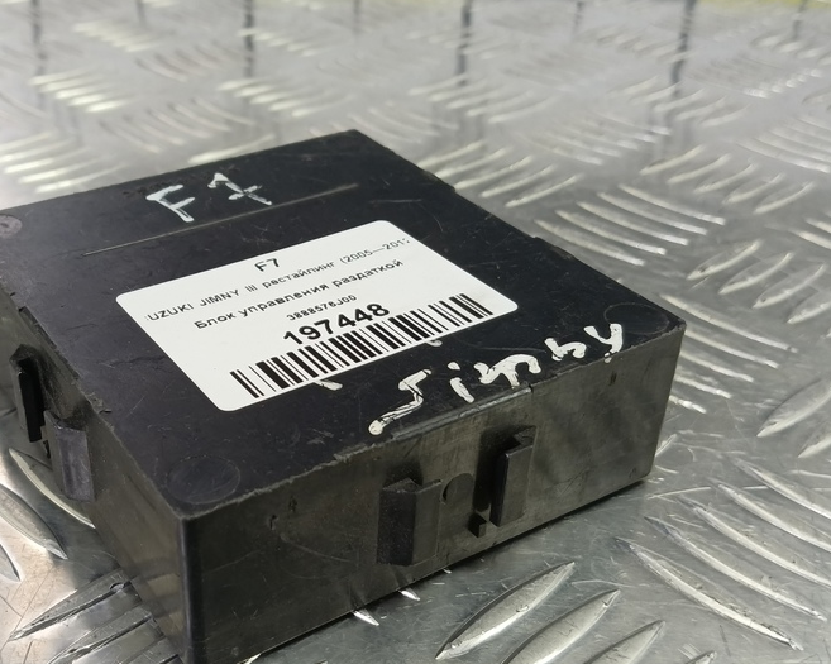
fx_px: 860
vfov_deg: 42.1
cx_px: 311
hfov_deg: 51.0
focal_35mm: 35
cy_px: 372
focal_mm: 4.11
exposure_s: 1/50
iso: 156
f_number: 1.6
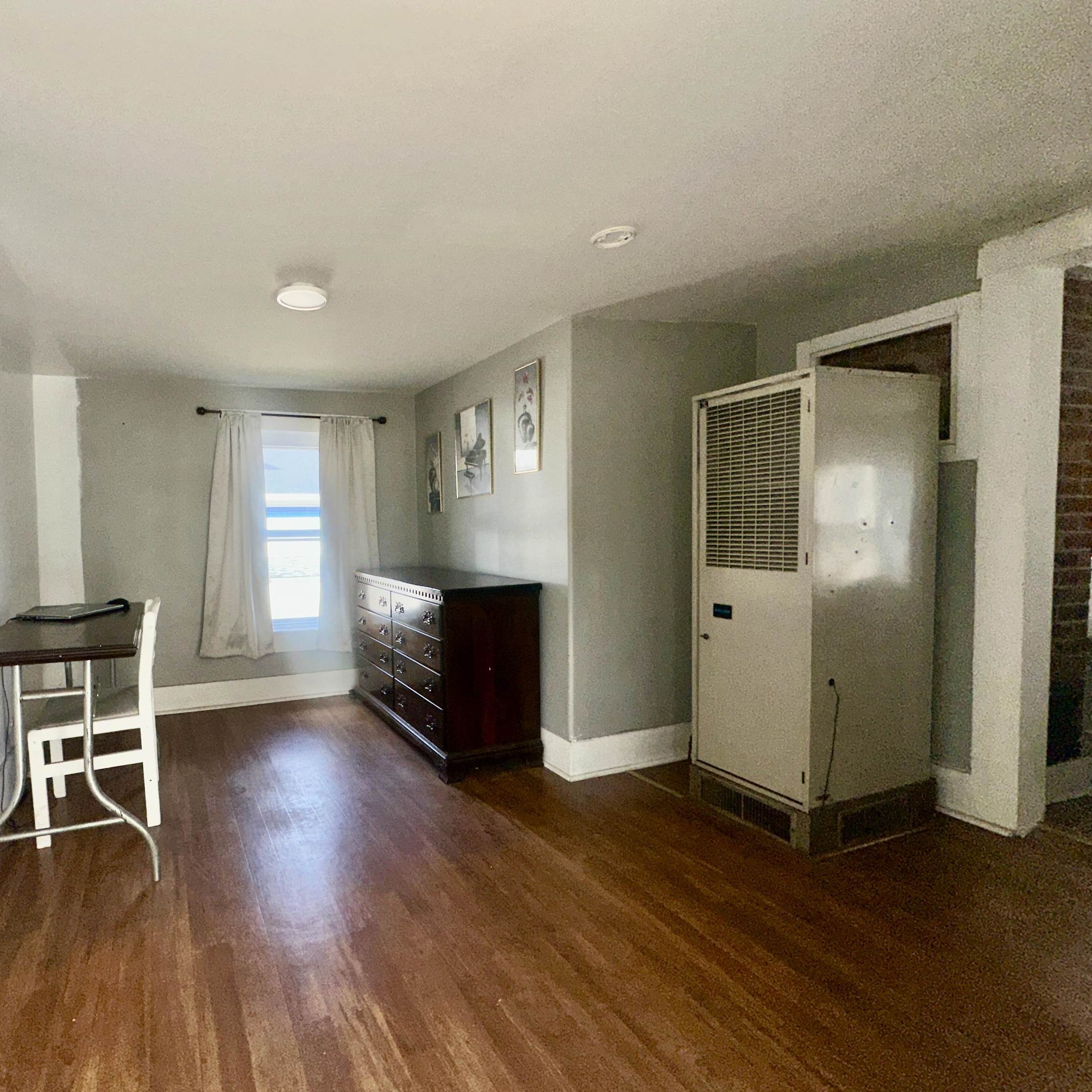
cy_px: 560
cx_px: 360
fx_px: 607
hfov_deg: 81.0
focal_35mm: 17
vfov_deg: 84.0
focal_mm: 2.22
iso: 32
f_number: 2.2
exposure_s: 1/217
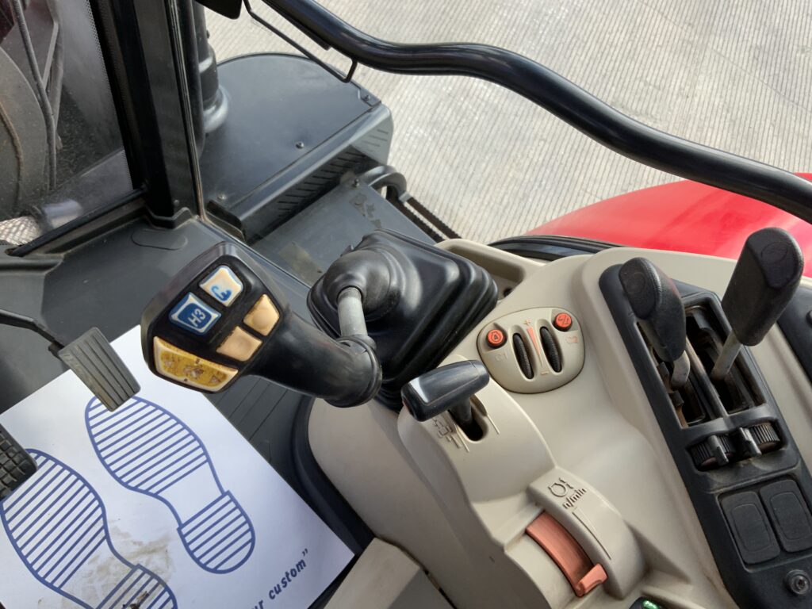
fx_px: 680
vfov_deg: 48.2
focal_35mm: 29
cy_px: 304
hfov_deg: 61.7
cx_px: 406
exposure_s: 1/168
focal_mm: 3
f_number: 1.8
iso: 16
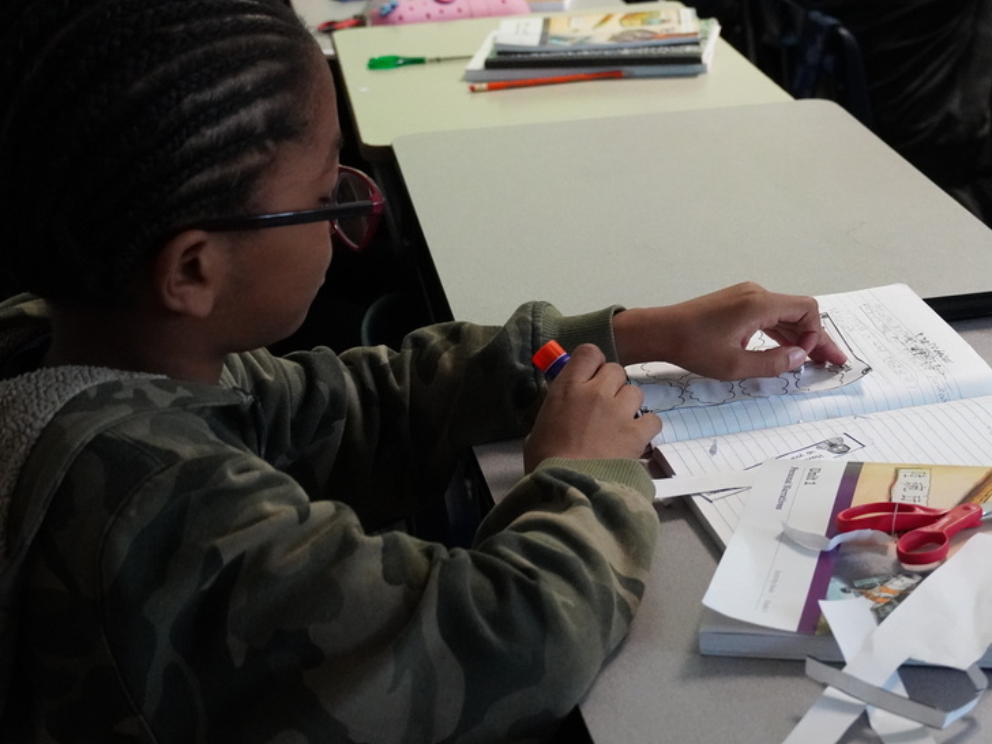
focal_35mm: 69
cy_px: 392
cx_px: 680
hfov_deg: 27.9
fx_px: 1977
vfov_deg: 21.3
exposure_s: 1/160
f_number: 4.5
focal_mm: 34
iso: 5000
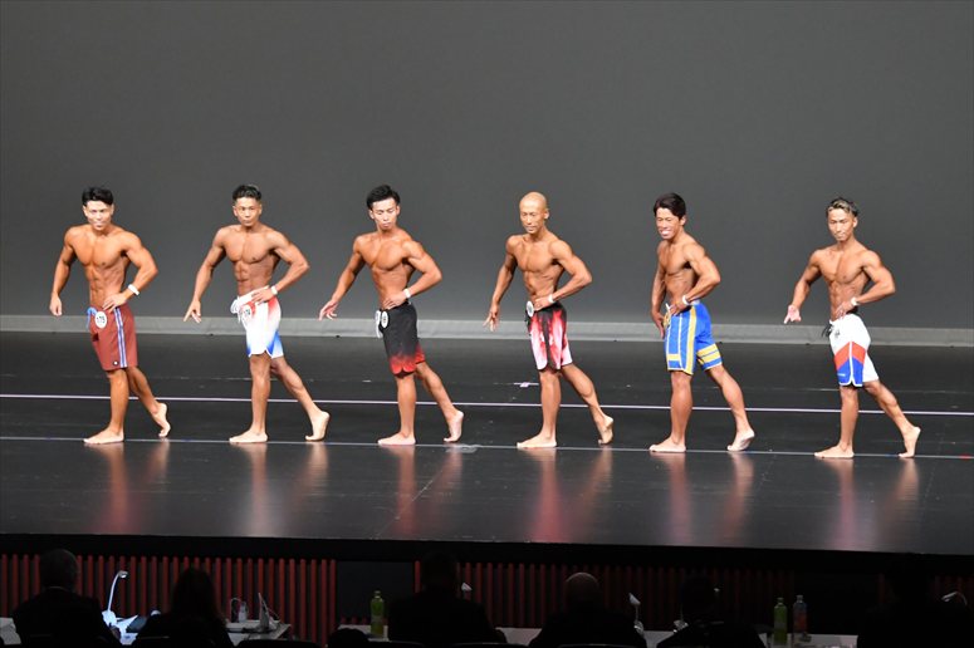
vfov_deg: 8.2
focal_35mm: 168
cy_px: 324
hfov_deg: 12.2
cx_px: 487
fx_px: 4543
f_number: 5.6
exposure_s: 1/400
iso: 5000
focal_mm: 112
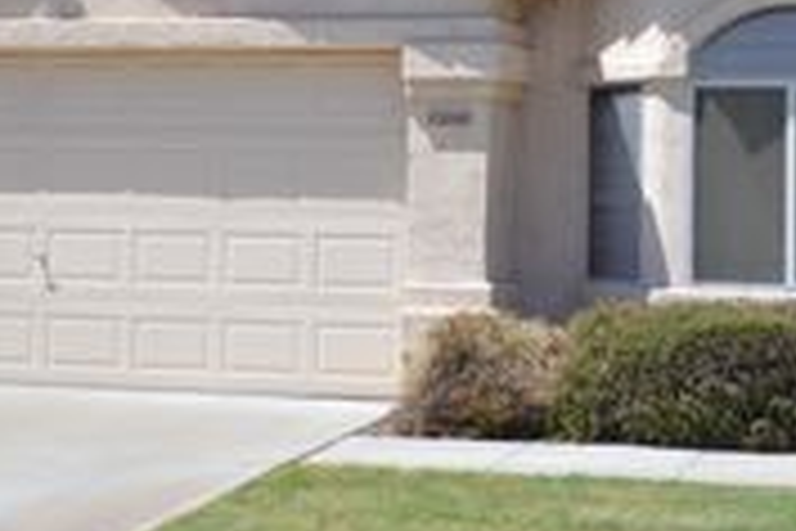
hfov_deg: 21.9
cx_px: 495
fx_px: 2056
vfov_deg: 14.6
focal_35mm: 93
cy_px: 72
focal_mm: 22
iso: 100
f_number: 4
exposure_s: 1/1000
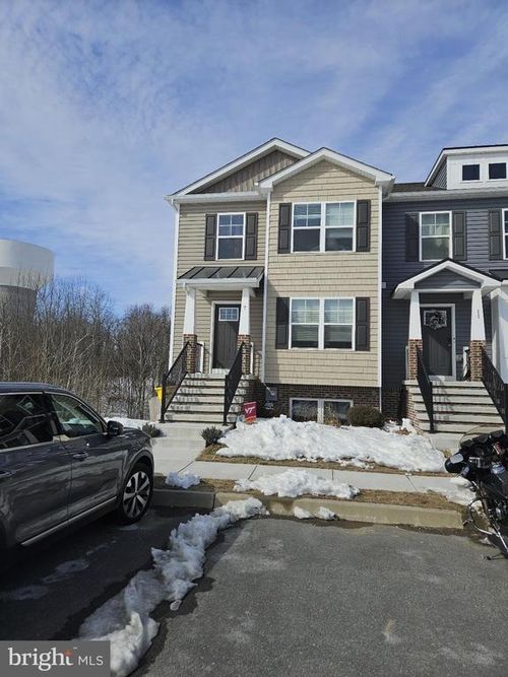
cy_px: 338
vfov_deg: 73.9
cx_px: 254
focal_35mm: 23
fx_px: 450
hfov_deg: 58.9
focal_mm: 5.4
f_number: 1.8
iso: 25
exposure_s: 1/3363
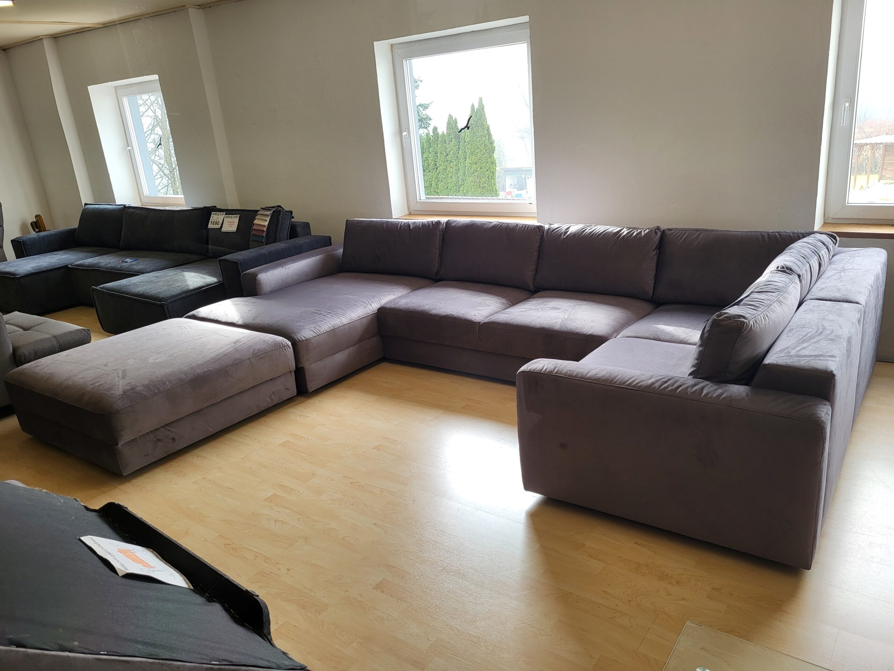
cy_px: 336
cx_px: 447
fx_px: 671
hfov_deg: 67.3
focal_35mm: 26
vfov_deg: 53.1
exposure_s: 1/100
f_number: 1.8
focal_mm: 5.4
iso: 50
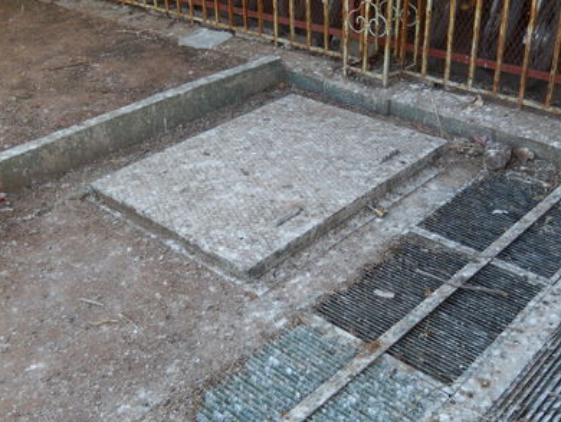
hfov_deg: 44.8
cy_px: 215
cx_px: 283
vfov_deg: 34.4
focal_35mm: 42
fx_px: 681
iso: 125
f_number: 4.2
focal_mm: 7.3
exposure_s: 1/100
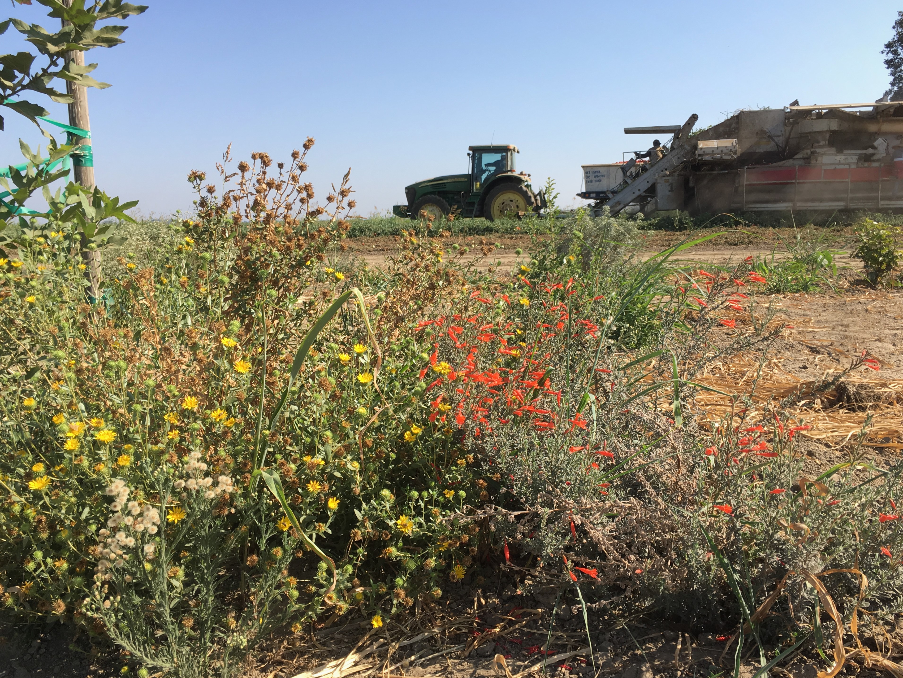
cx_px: 452
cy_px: 339
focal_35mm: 29
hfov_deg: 61.7
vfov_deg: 48.2
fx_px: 757
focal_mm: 4.15
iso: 25
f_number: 2.2
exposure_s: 1/810
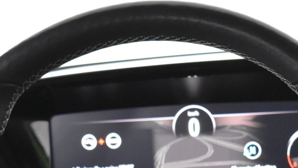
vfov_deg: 9.0
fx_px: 1040
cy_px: 239
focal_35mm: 132
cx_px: 177
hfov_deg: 16.3
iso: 3200
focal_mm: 29
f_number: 4.2
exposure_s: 1/15
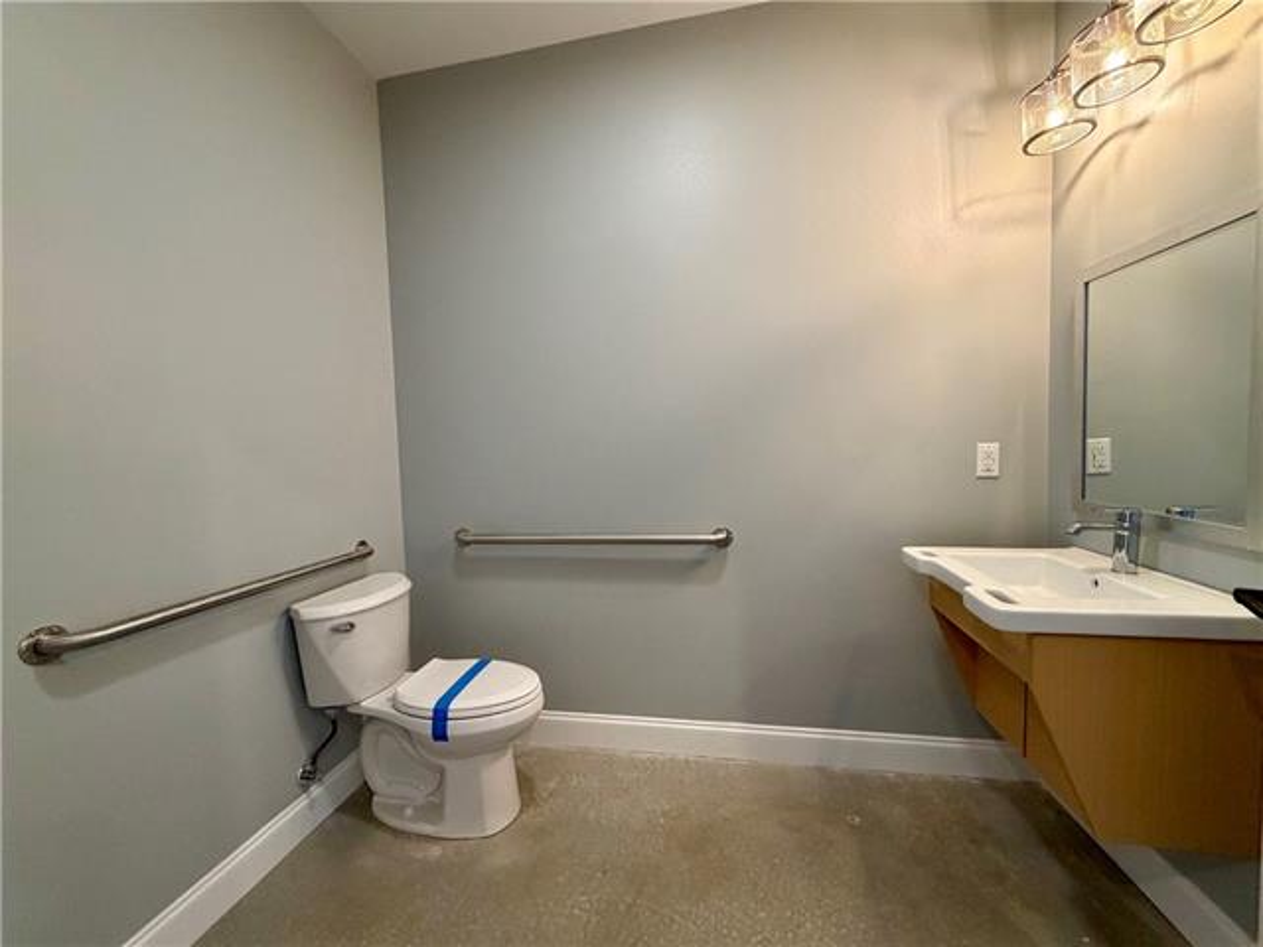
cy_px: 474
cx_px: 632
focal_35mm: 14
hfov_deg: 102.1
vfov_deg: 85.7
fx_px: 511
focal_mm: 2.22
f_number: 2.2
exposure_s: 1/120
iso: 320
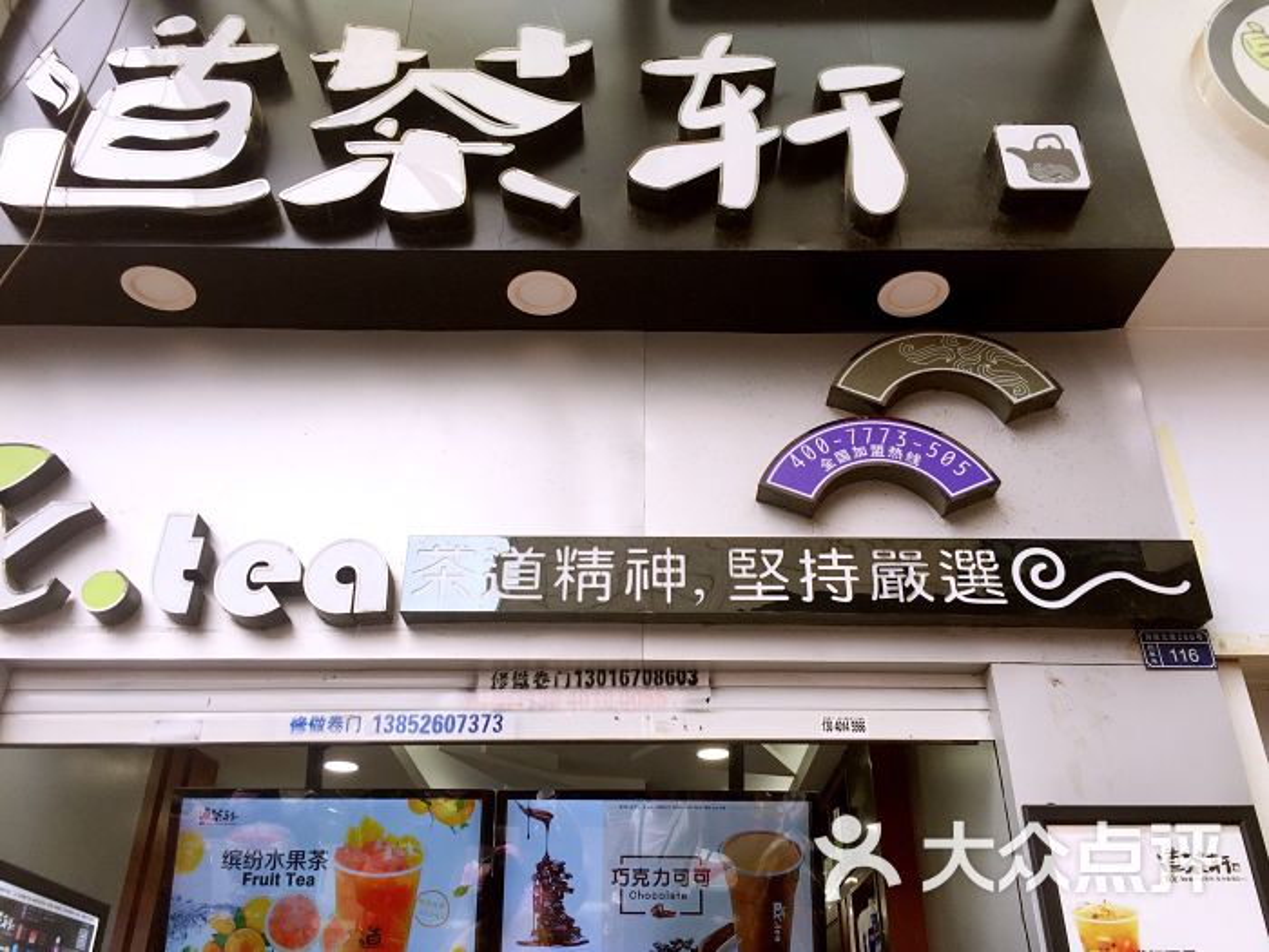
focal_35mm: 29
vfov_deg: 48.2
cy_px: 476
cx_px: 634
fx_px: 1063
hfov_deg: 61.7
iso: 32
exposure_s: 1/156
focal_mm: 4.15
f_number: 2.2
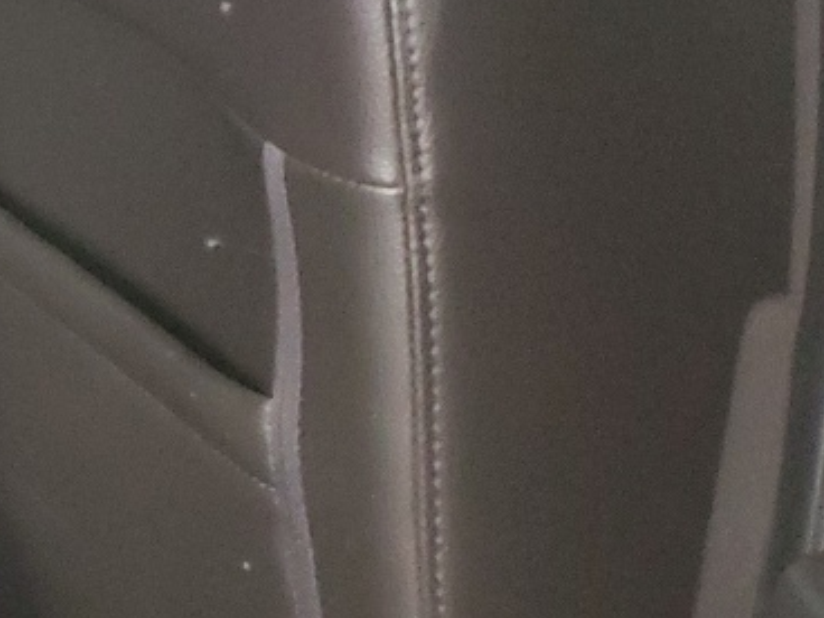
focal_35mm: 113
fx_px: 2690
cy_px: -392
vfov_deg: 12.3
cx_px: -929
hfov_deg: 14.0
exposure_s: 1/30
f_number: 1.5
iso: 333
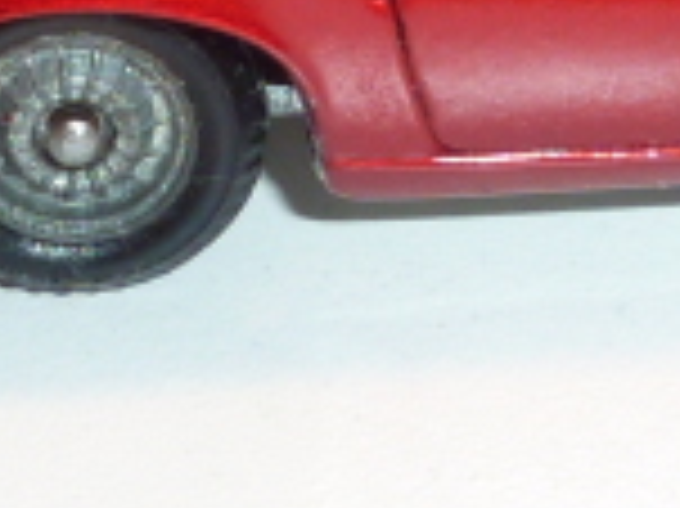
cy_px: -175
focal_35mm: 216
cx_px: 648
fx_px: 4240
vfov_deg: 6.8
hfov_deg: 9.1
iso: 100
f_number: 4
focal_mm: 4.7
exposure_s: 1/30
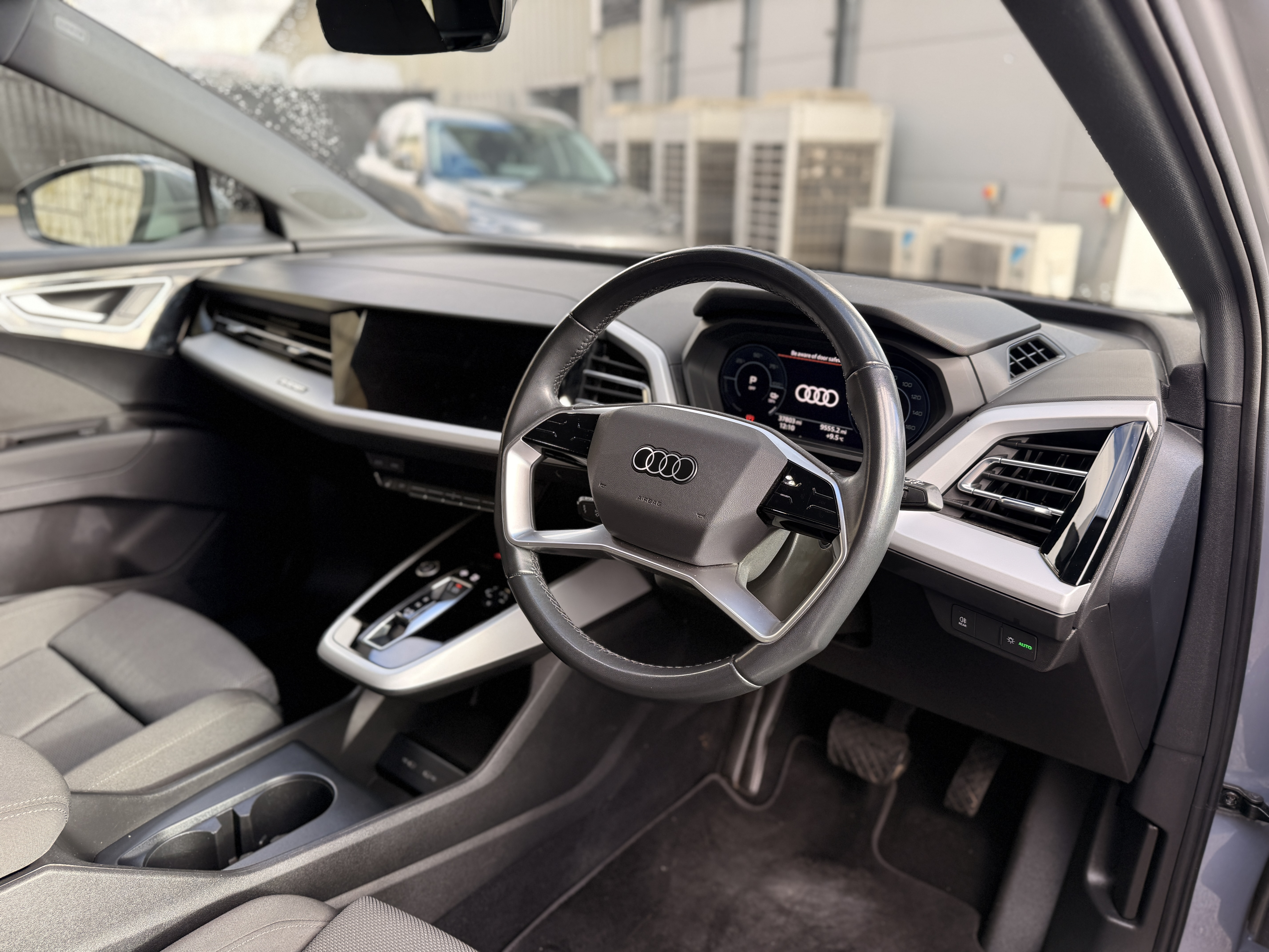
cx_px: 634
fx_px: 880
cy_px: 476
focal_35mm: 24
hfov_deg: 71.6
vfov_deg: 56.8
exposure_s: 1/156
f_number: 1.78
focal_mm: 6.76
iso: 100
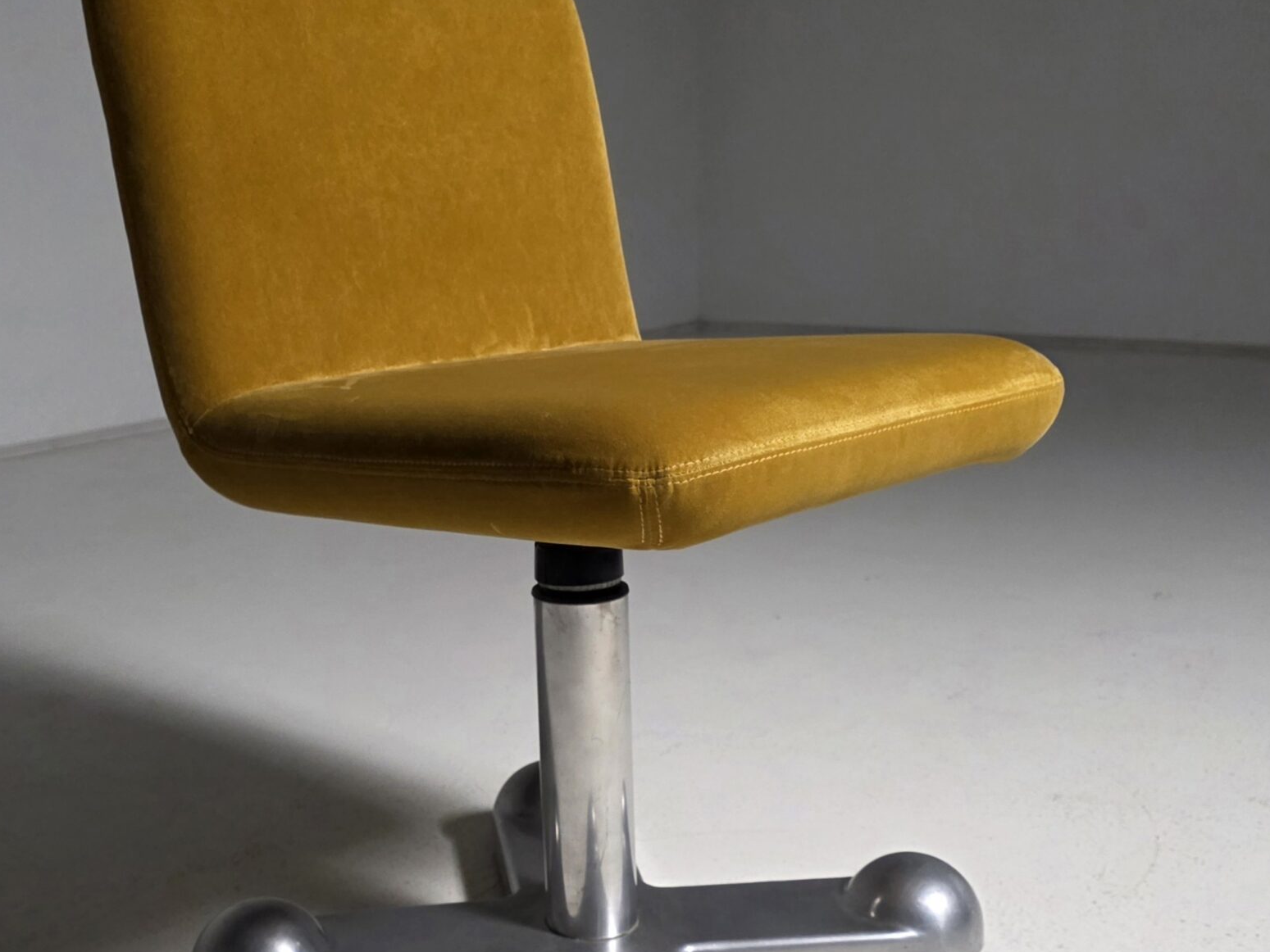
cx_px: 441
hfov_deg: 48.3
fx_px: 1394
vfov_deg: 37.7
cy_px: 543
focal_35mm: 38
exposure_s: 1/120
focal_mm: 6.3
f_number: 1.7
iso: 500
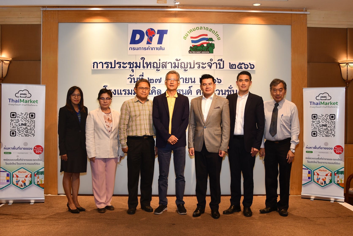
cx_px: 176
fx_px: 353
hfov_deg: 53.1
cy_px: 118
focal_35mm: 36
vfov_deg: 36.9
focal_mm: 24
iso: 450
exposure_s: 1/60
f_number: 4
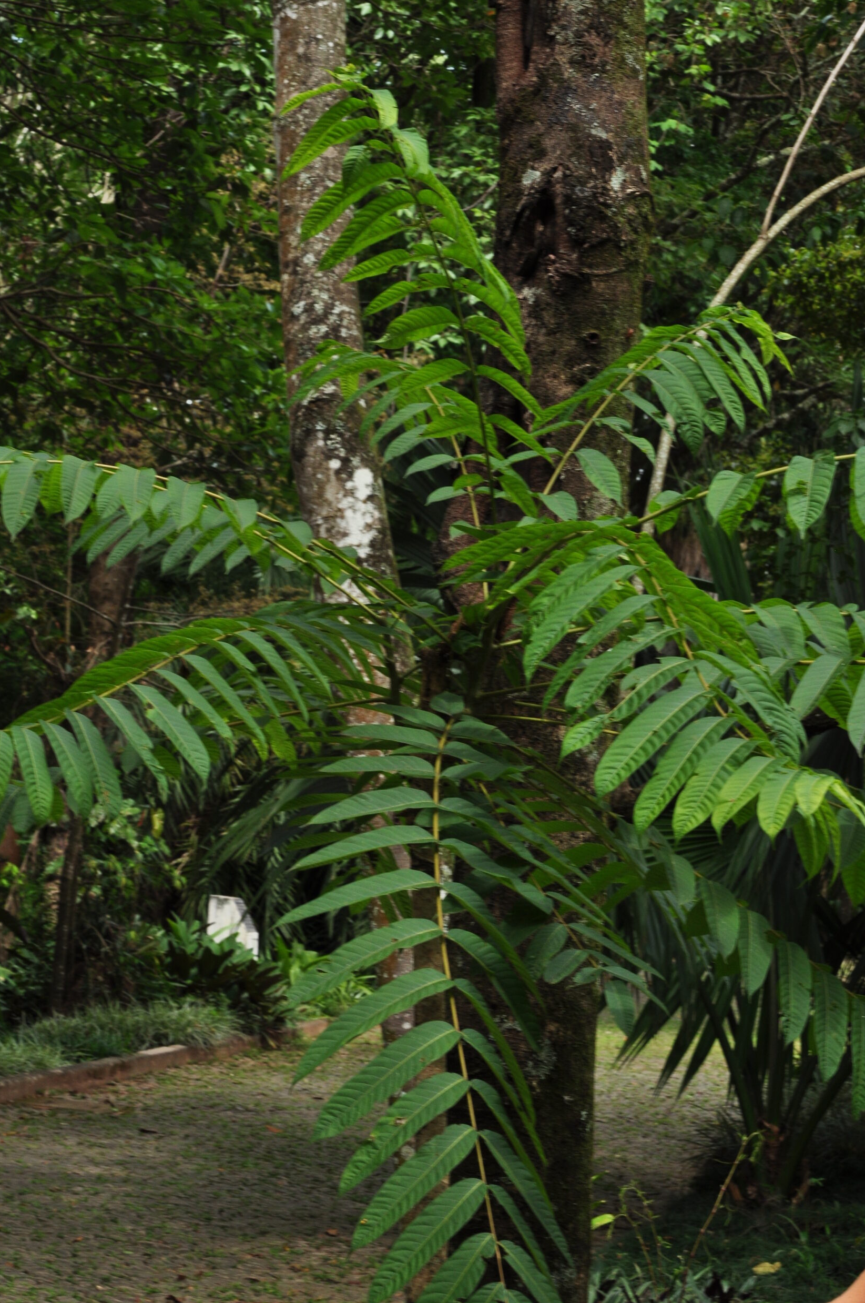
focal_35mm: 93
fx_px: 3361
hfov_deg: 14.7
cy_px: 637
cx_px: 420
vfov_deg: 21.9
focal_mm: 60
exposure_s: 1/60
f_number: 13
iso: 250
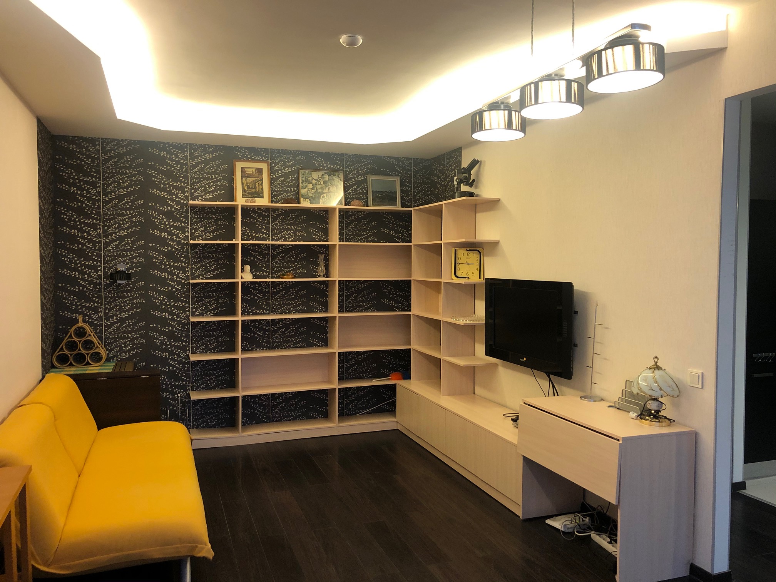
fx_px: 628
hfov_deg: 63.4
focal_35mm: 28
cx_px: 388
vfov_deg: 49.7
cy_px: 291
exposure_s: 1/17
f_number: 1.8
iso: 50
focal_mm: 4
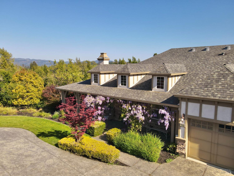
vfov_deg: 56.8
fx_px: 162
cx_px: 117
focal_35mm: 24
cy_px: 88
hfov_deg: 71.6
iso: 100
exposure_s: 1/30
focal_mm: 4.5
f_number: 2.8
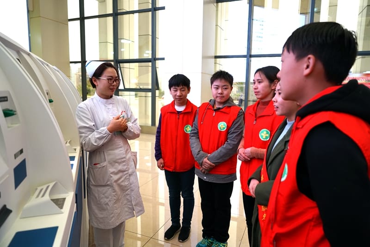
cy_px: 124
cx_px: 185
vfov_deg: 53.2
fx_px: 247
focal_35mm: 24
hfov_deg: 73.7
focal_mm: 24
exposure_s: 1/160
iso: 1000
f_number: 4
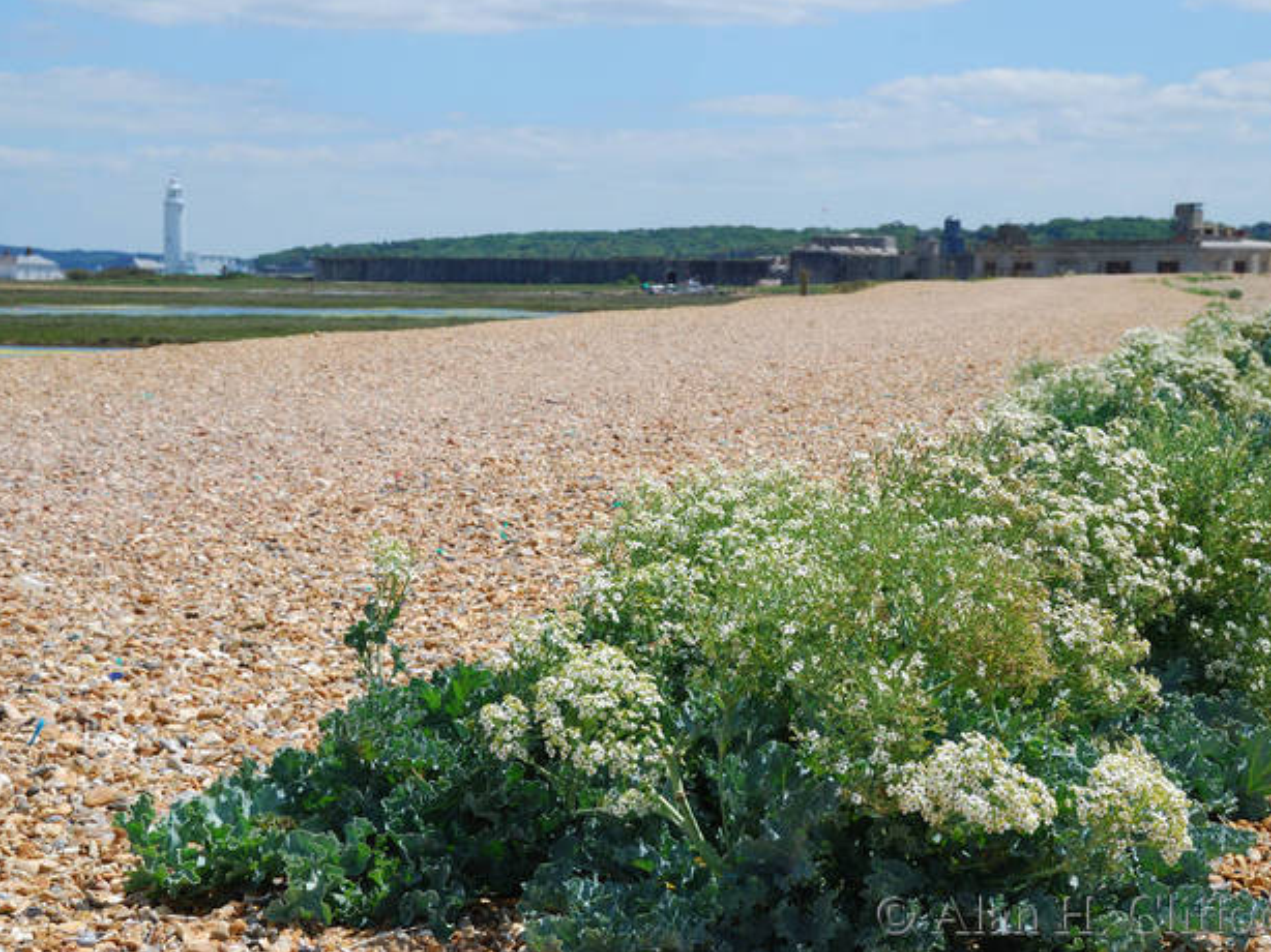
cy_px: 480
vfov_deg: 18.6
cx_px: 636
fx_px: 2900
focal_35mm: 79
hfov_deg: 24.7
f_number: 10
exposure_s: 1/160
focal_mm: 48
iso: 100
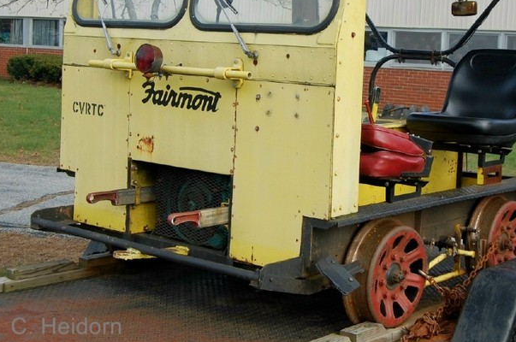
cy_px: 106
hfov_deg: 35.9
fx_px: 787
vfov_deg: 24.4
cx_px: 346
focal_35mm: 55
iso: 200
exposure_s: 1/250
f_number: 8
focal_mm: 26
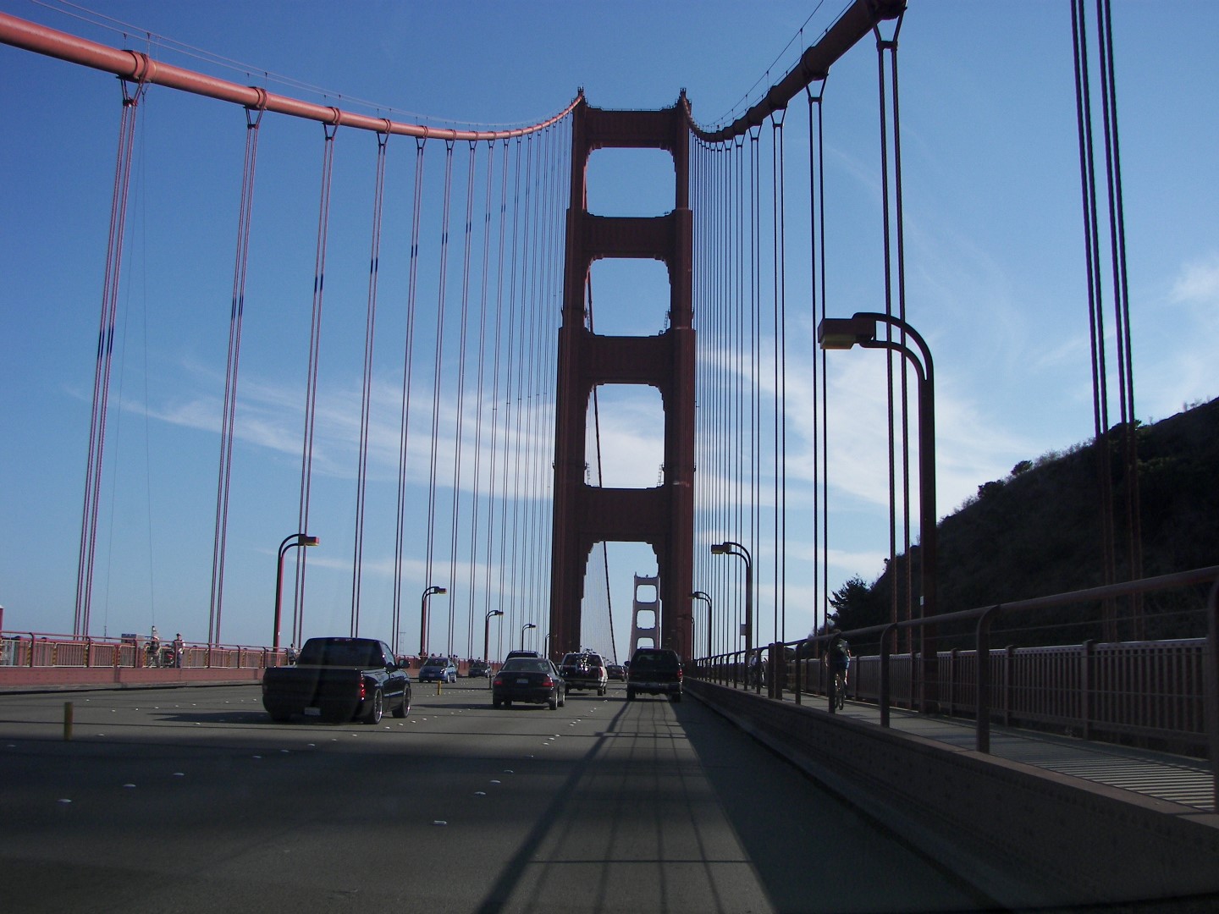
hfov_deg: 51.4
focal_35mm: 36
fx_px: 1268
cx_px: 610
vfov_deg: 39.7
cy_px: 457
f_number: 4
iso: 64
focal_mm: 6
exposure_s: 1/800
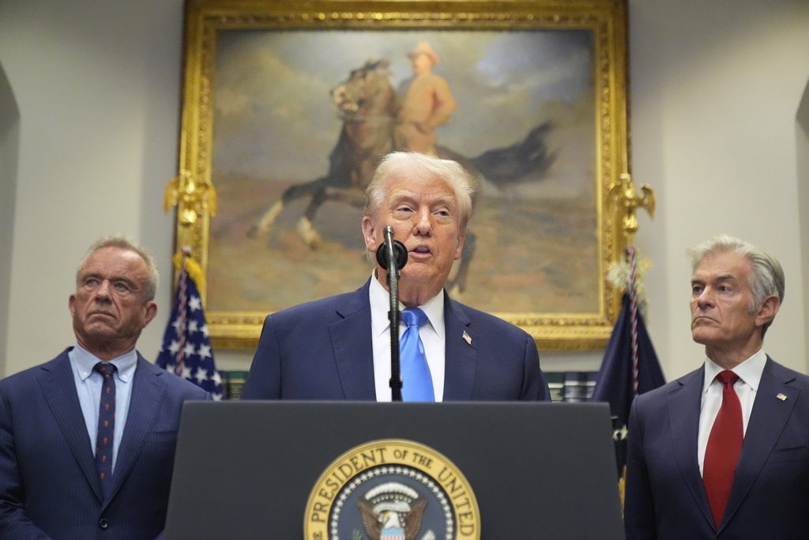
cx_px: 404
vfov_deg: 19.5
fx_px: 1573
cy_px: 270
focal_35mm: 70
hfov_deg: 28.8
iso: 8000
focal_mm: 70
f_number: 2.8
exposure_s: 1/500
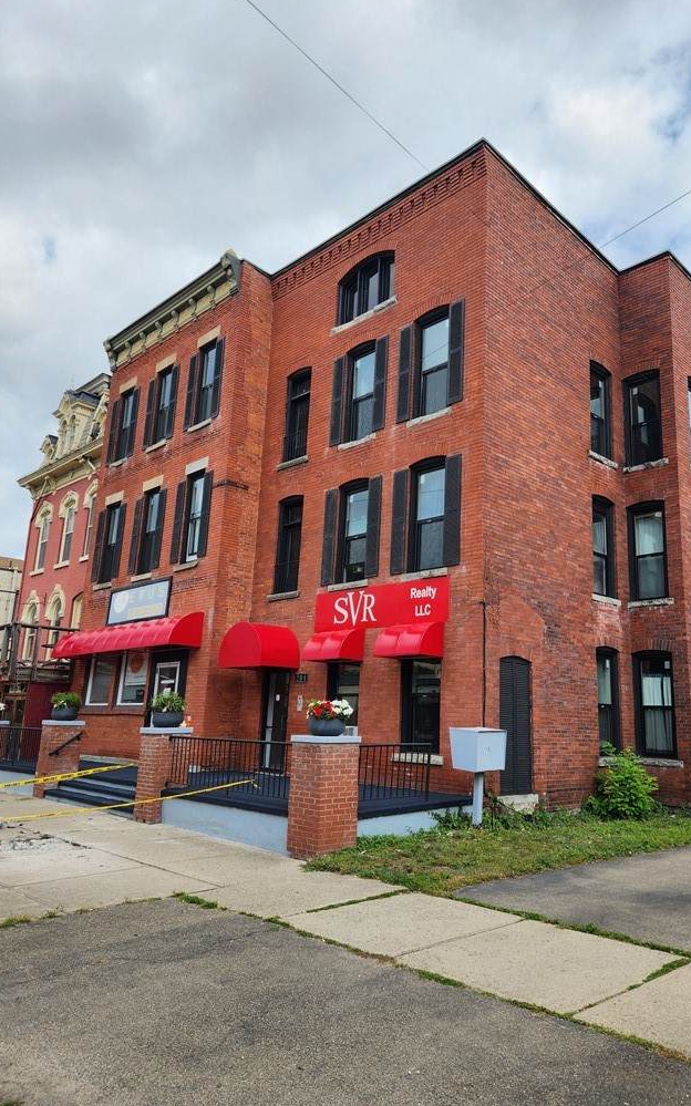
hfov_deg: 49.0
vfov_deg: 72.5
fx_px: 754
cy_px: 542
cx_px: 412
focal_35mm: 25
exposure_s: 1/1414
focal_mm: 5.4
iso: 20
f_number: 1.8
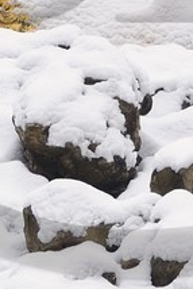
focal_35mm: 896
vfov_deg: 2.3
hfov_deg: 1.5
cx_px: 138
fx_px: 7193
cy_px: -142
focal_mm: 120
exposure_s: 1/125
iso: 400
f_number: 9
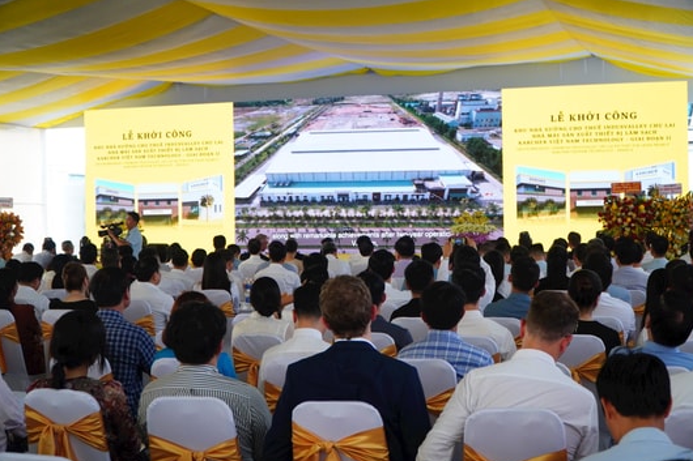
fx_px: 1001
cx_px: 348
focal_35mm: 52
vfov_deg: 26.0
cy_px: 232
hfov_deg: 38.2
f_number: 4
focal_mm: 34
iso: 1000
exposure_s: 1/250
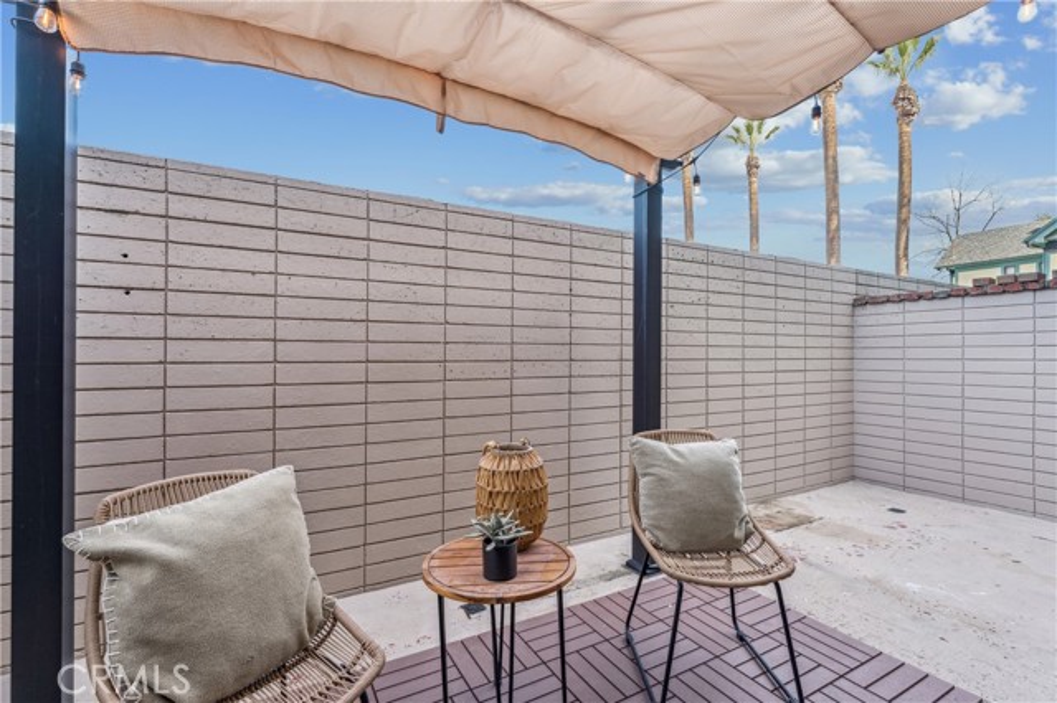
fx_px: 478
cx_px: 528
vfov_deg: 72.7
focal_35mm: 16
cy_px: 352
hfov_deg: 95.7
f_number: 13
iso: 100
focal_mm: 16.3
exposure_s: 1/13
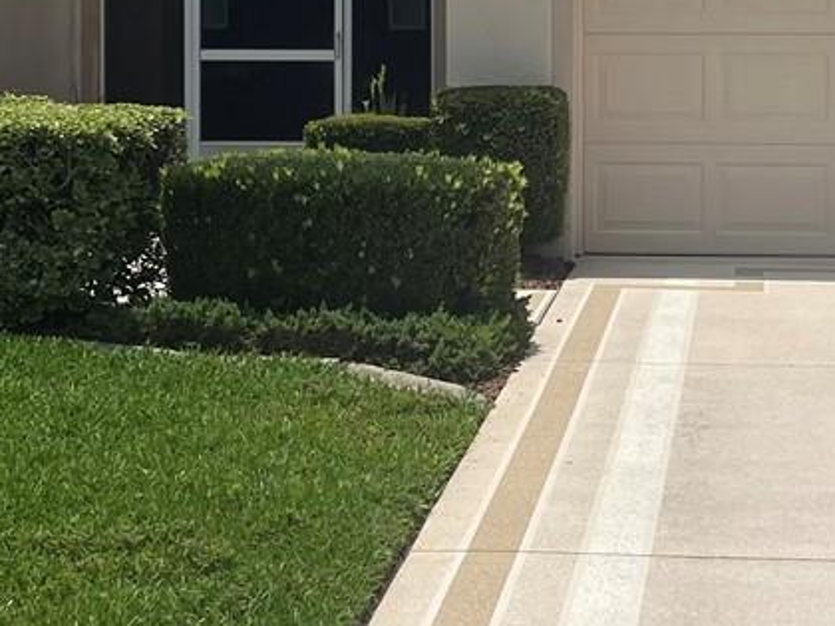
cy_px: 87
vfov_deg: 14.8
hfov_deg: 19.8
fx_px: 2388
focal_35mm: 99
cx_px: 557
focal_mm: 5.7
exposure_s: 1/11364
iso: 50
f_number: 1.5
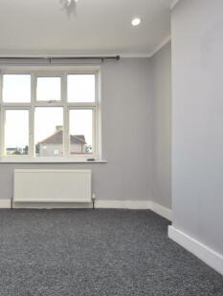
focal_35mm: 29
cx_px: 44
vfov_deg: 62.1
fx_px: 246
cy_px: 149
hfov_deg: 46.1
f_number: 5.6
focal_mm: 13
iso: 250
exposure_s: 1/125
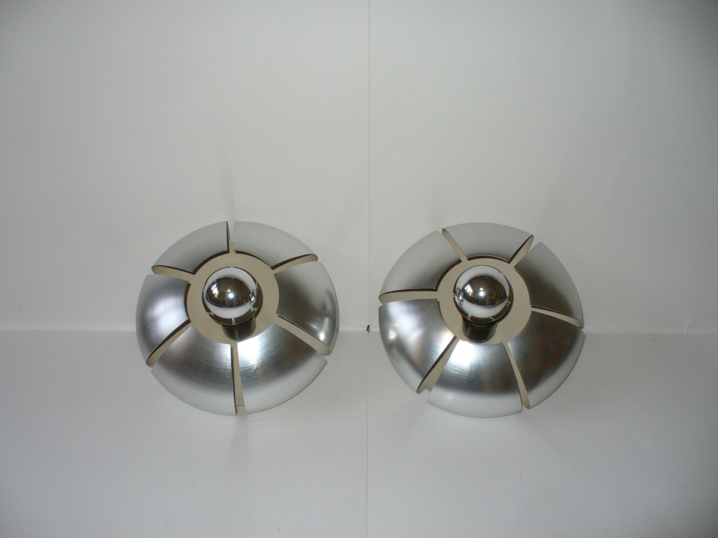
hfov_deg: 50.1
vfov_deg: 38.7
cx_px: 359
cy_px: 269
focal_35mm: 37
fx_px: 767
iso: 100
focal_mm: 6.1
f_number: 2.8
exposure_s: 1/50
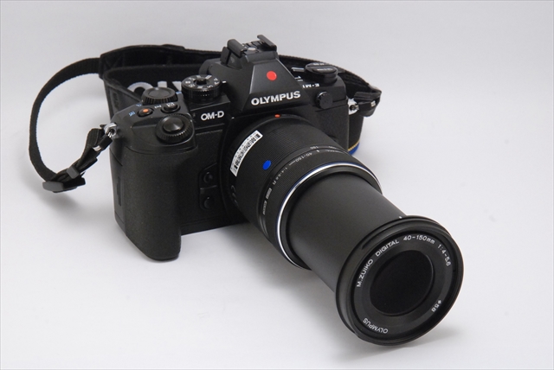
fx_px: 1617
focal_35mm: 105
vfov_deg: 13.1
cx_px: 277
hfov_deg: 19.4
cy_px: 185
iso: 1600
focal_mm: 70
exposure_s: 1/200
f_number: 18
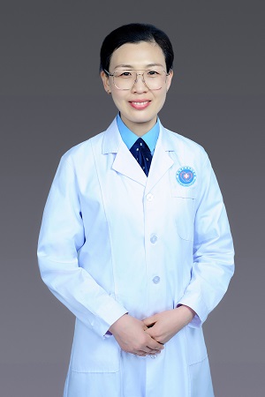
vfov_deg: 39.6
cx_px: 132
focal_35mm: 50
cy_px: 198
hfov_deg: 27.0
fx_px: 552
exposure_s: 1/160
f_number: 10
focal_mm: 50
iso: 200
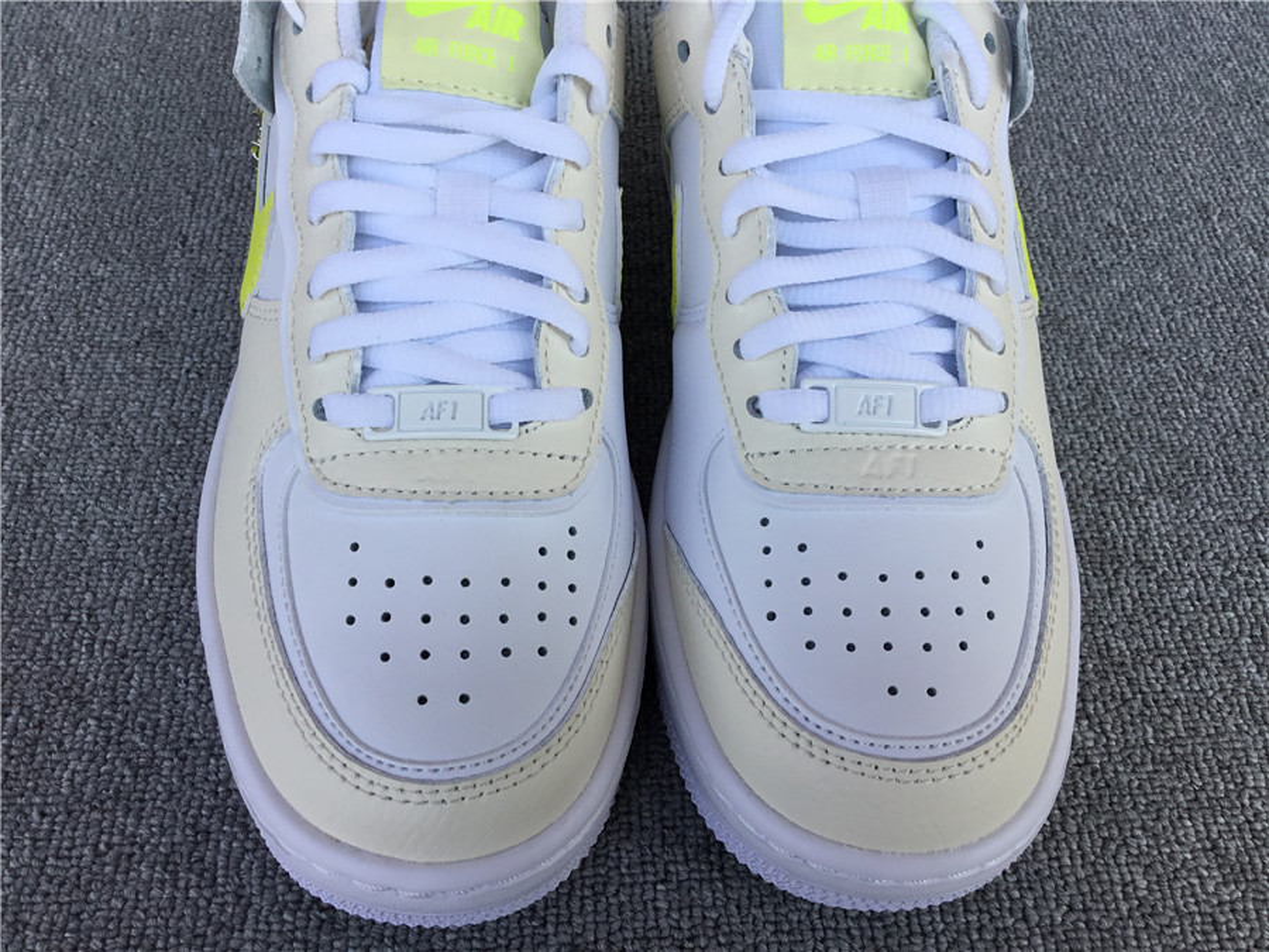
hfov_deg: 58.4
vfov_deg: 45.4
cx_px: 634
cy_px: 476
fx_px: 1136
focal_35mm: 31
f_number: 2.4
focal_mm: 3.3
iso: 25
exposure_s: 1/445
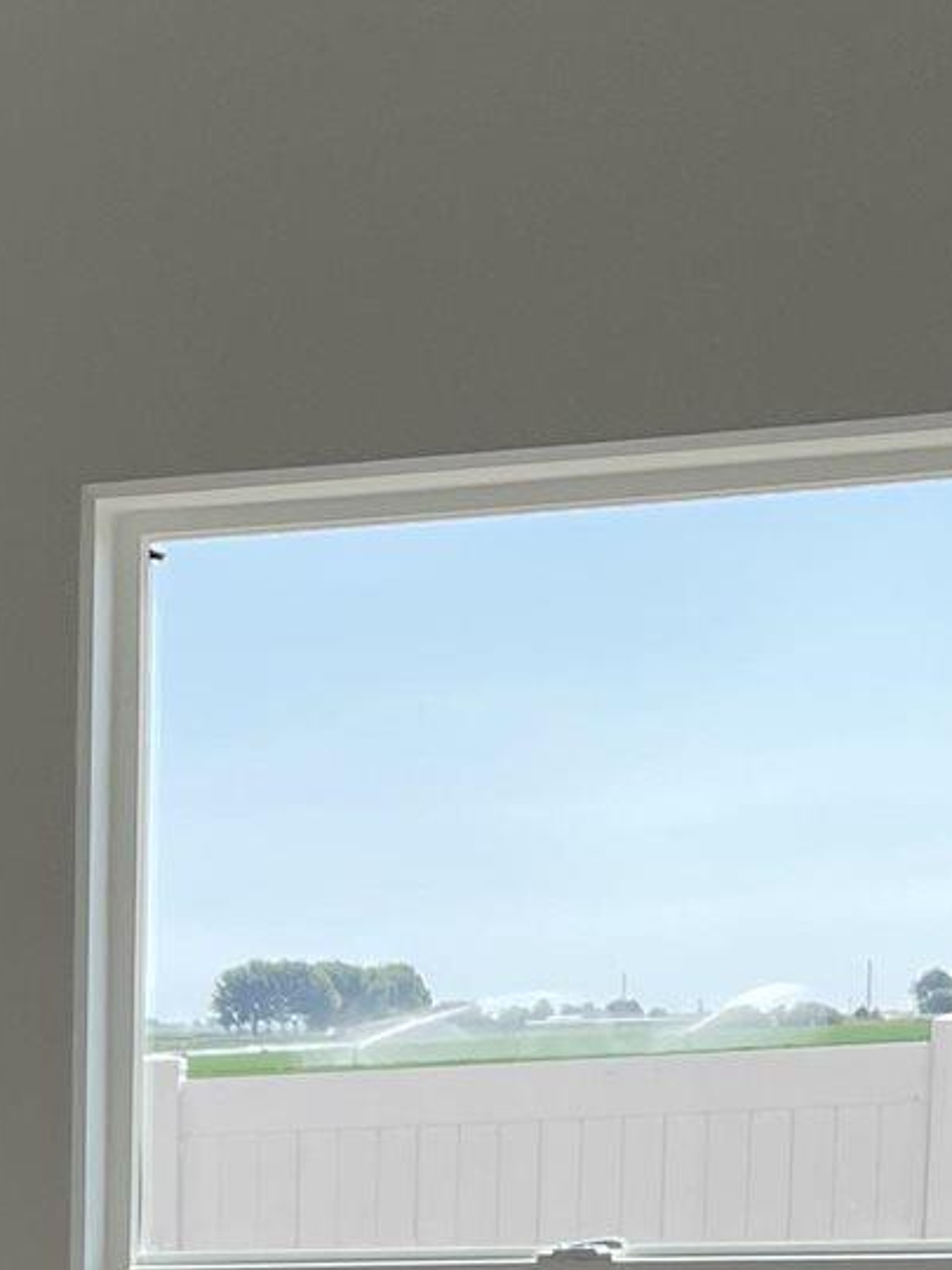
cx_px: -710
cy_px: 1839
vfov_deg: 16.3
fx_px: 4070
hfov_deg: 12.3
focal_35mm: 111
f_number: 1.6
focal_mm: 4.2
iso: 32
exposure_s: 1/1182
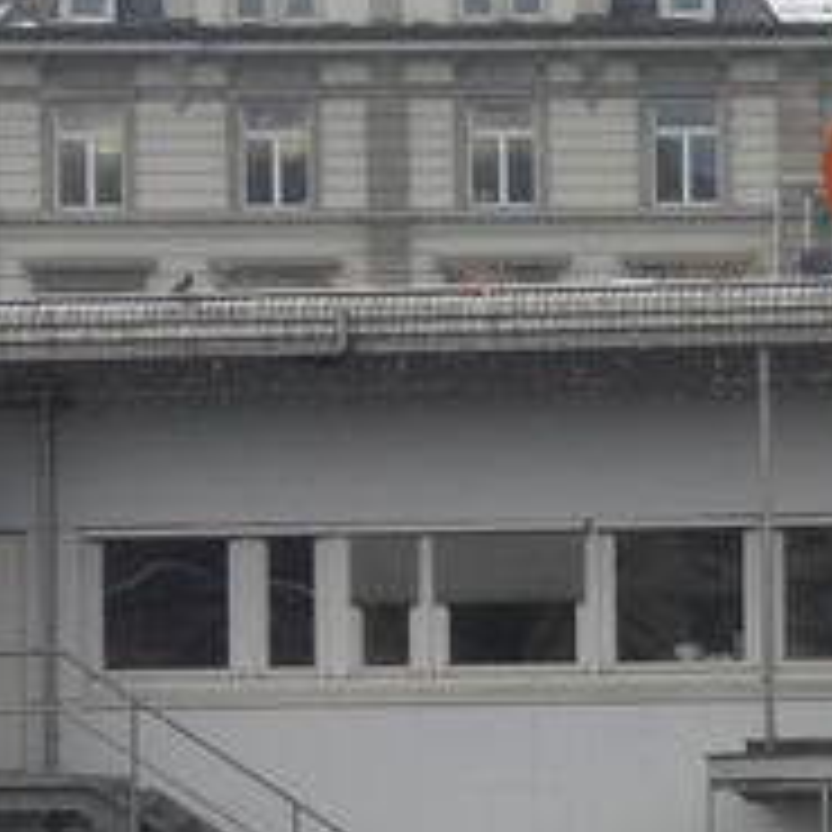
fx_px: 6880
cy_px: 904
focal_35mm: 253
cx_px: 1700
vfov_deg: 6.9
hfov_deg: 6.7
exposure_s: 1/250
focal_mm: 8.8
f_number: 4.5
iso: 100
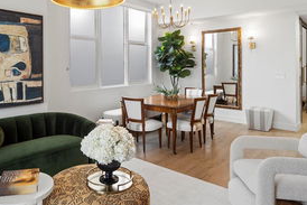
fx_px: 239
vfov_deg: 45.8
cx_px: 105
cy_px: 69
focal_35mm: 28
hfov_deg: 64.0
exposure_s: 1/15
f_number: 4.5
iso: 250
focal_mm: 16
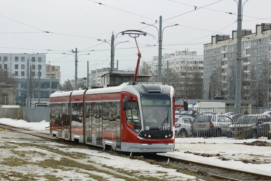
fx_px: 846
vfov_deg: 12.2
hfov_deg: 18.2
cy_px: 90
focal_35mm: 112
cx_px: 136
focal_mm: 75
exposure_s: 1/250
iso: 200
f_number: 7.1
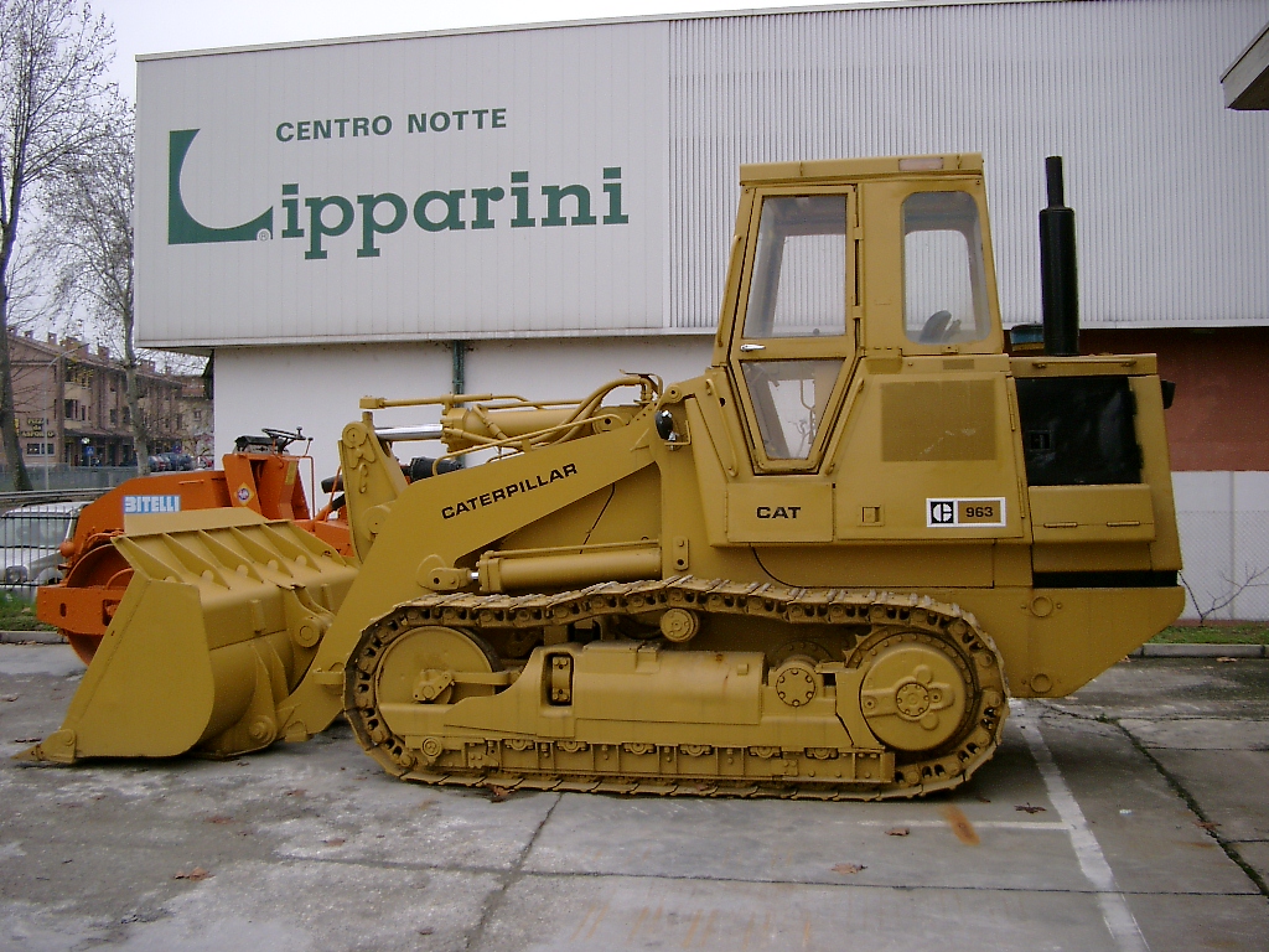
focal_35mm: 37
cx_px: 634
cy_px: 476
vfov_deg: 38.7
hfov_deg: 50.1
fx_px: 1356
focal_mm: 7.6
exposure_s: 1/400
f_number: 2.6
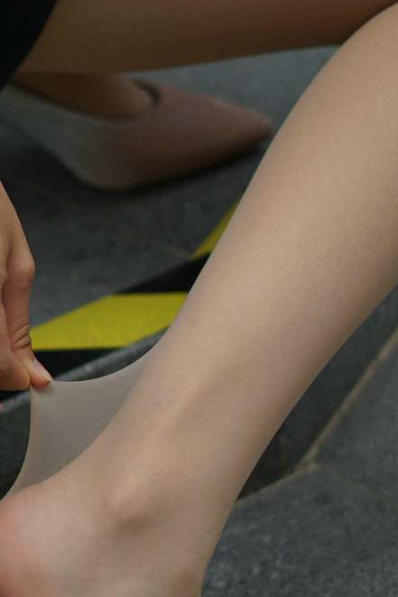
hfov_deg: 10.1
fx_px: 2254
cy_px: 330
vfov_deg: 15.1
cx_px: 123
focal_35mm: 136
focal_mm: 50
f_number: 1.8
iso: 125
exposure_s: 1/4000
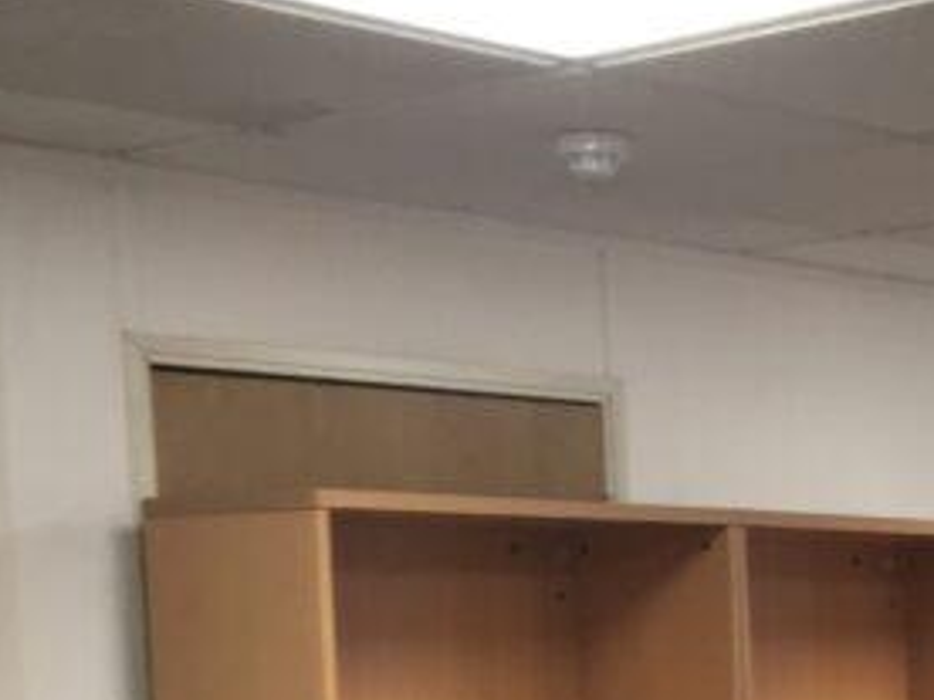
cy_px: 1014
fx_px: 2806
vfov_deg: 13.5
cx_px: 1215
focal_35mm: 104
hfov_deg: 17.7
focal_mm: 3.99
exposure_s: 1/50
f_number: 1.8
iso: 32
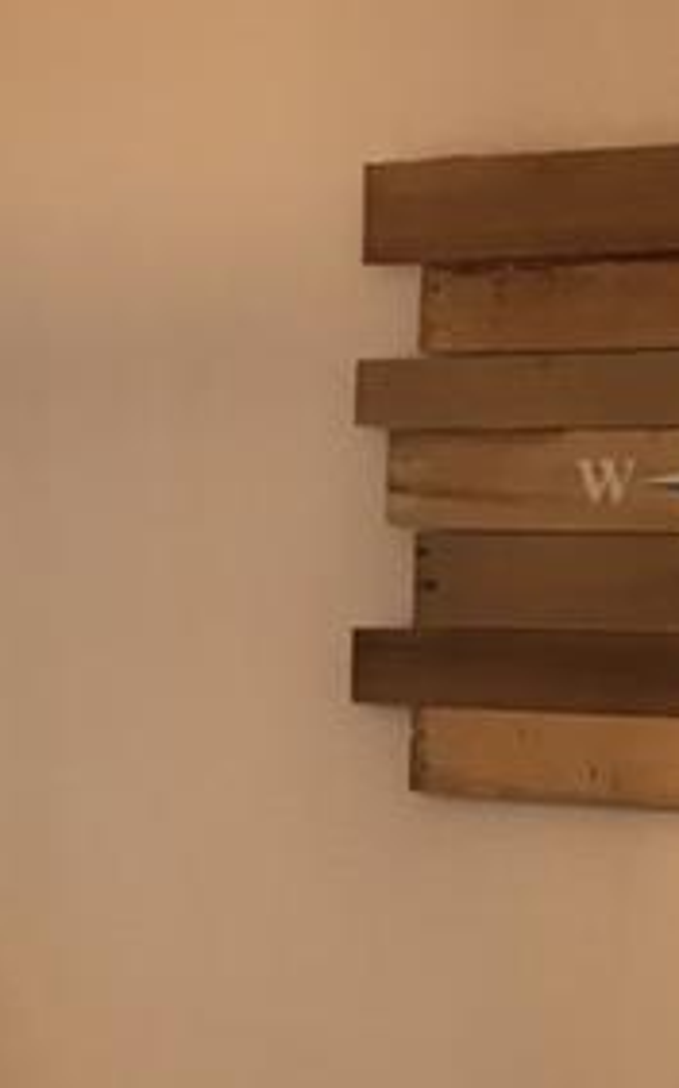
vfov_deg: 15.6
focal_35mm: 131
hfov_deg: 9.7
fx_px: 3883
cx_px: -312
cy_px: 1100
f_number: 2.2
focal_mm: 4.15
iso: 100
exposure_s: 1/33
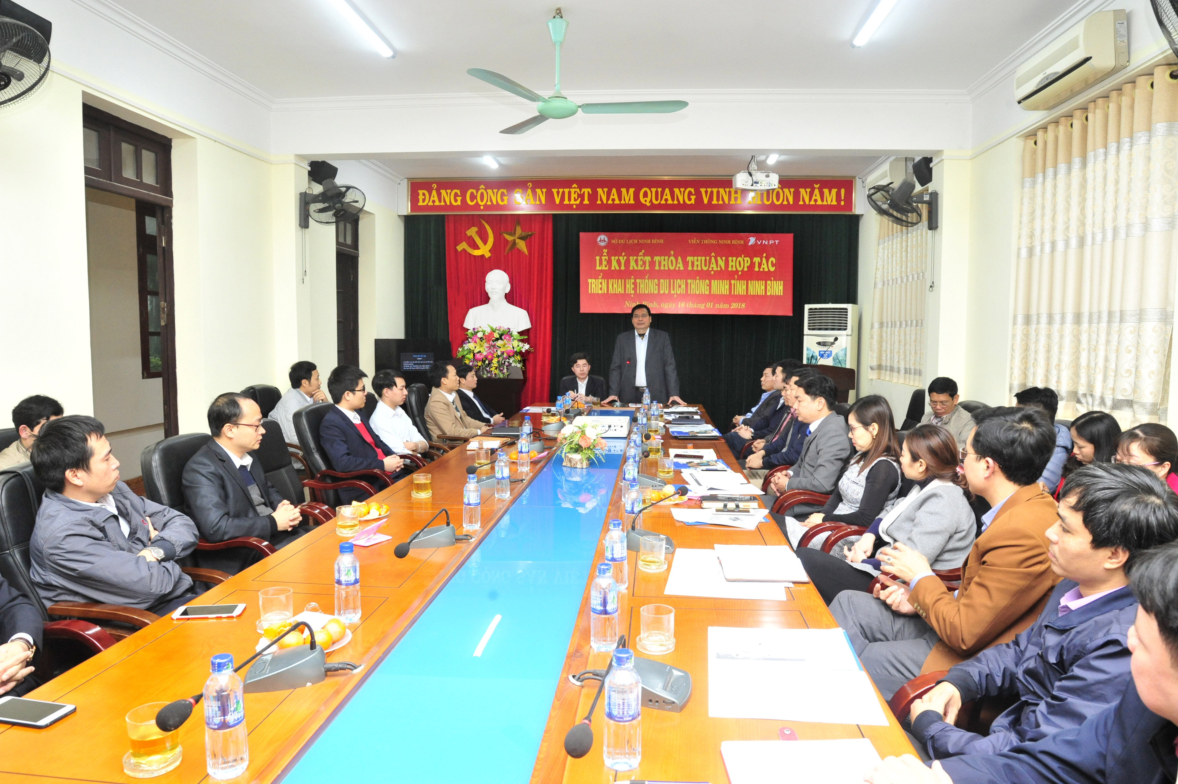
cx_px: 589
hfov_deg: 73.8
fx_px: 785
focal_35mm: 24
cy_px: 392
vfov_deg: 53.1
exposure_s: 1/80
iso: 3200
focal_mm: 24
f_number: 8
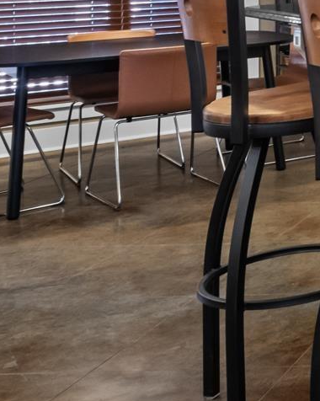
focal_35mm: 74
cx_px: 767
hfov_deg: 14.2
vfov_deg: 23.6
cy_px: -73
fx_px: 877
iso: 800
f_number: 8
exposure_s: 1
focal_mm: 10
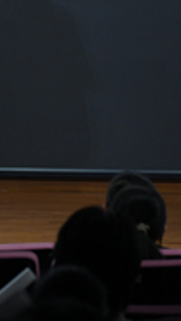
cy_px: 31
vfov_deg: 5.5
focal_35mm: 395
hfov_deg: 3.1
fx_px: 3358
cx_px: -256
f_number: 4
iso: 1600
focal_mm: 120
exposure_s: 1/125
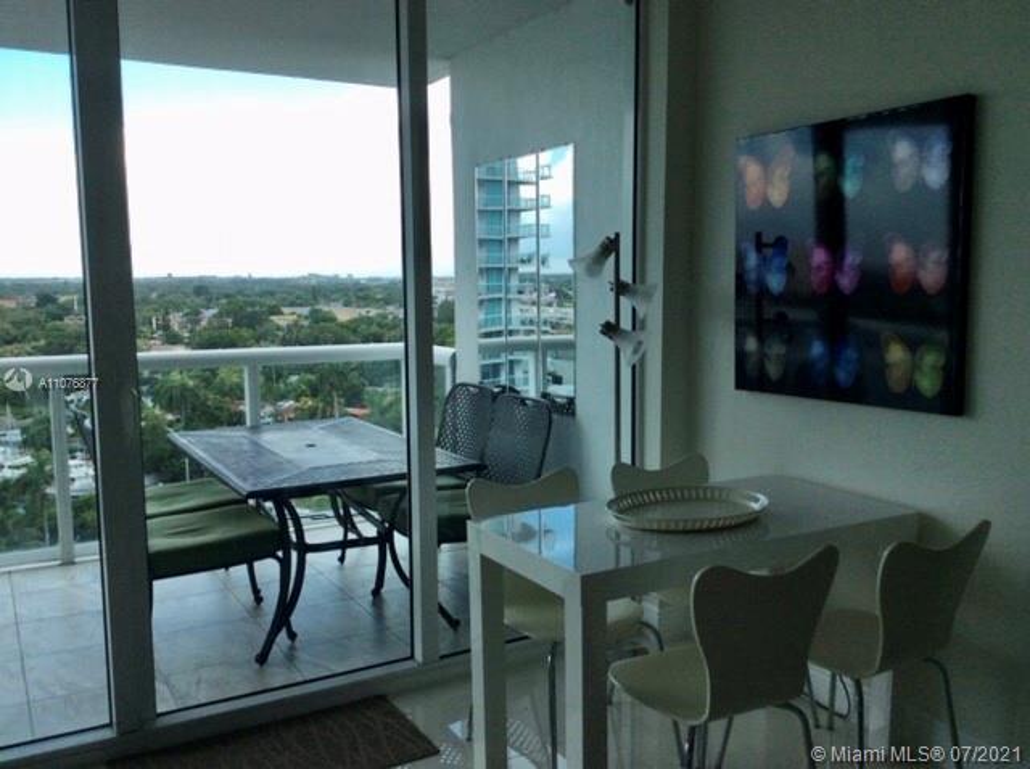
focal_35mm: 32
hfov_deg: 56.9
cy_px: 384
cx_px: 515
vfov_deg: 44.1
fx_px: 951
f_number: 2.4
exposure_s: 1/389
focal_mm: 3.3
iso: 32
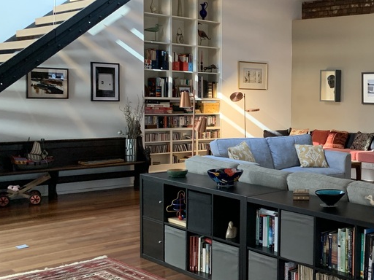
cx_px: 354
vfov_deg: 28.0
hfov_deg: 34.3
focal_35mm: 52
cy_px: 139
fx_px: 562
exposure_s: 1/60
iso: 320
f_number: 1.8
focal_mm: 4.25
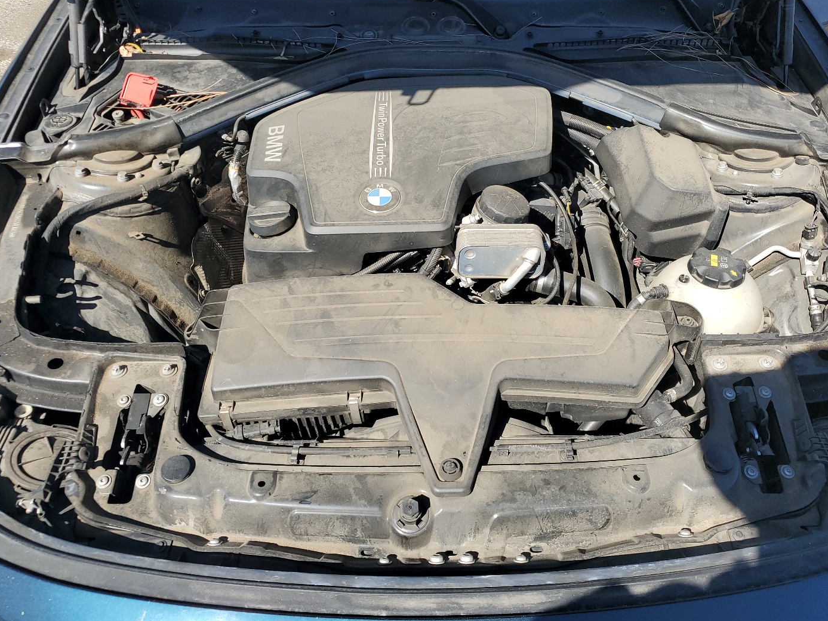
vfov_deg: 46.6
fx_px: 718
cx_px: 426
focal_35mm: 30
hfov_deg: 60.0
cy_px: 265
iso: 50
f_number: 1.5
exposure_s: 1/1667
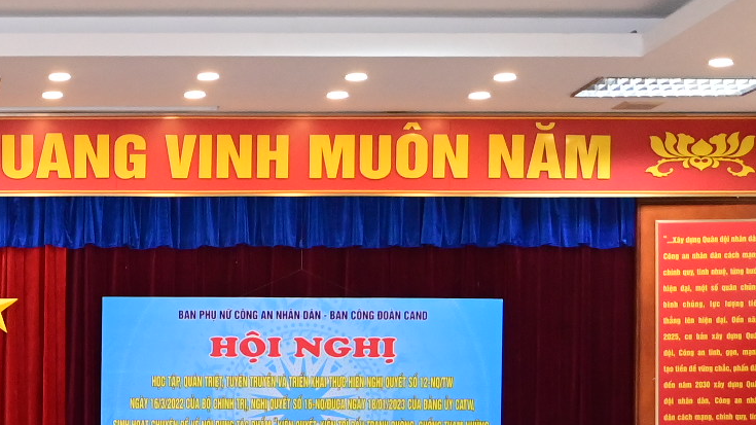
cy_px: 525
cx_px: -146
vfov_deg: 11.7
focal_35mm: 101
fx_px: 2024
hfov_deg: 19.9
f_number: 4
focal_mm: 24
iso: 2500
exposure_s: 1/200
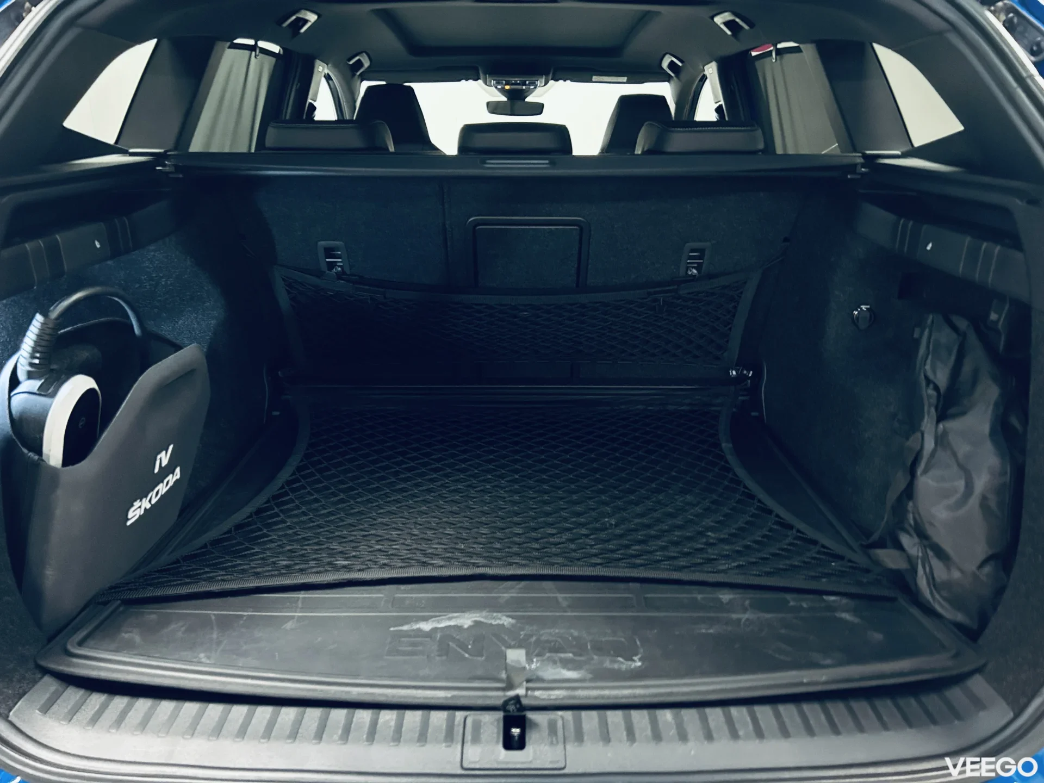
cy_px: 392
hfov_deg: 67.3
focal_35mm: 26
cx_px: 522
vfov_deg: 53.1
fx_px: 784
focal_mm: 5.7
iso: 800
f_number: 1.5
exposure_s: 1/25
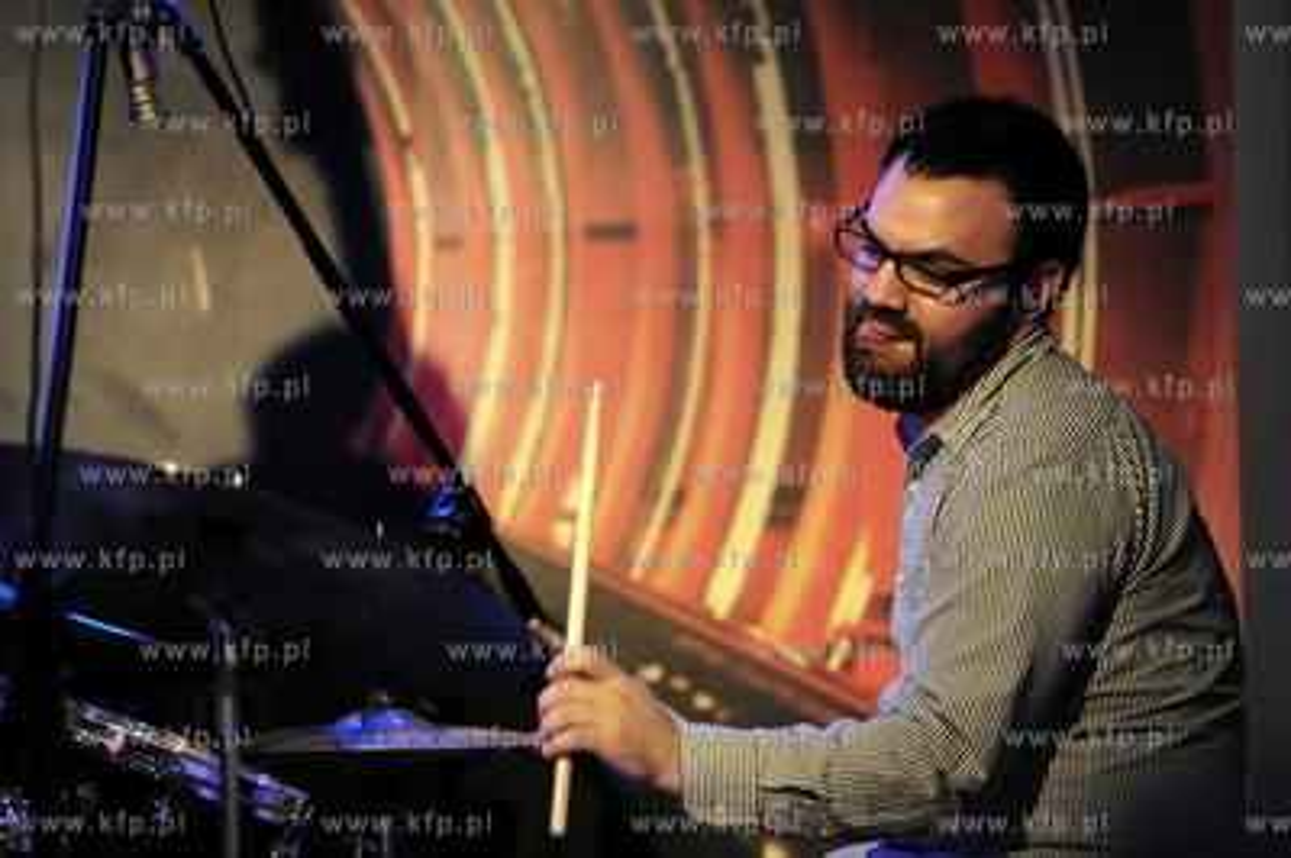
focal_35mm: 200
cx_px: 646
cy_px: 429
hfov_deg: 10.3
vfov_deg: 6.9
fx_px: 7166
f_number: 3.2
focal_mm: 200
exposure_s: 1/60
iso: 6400
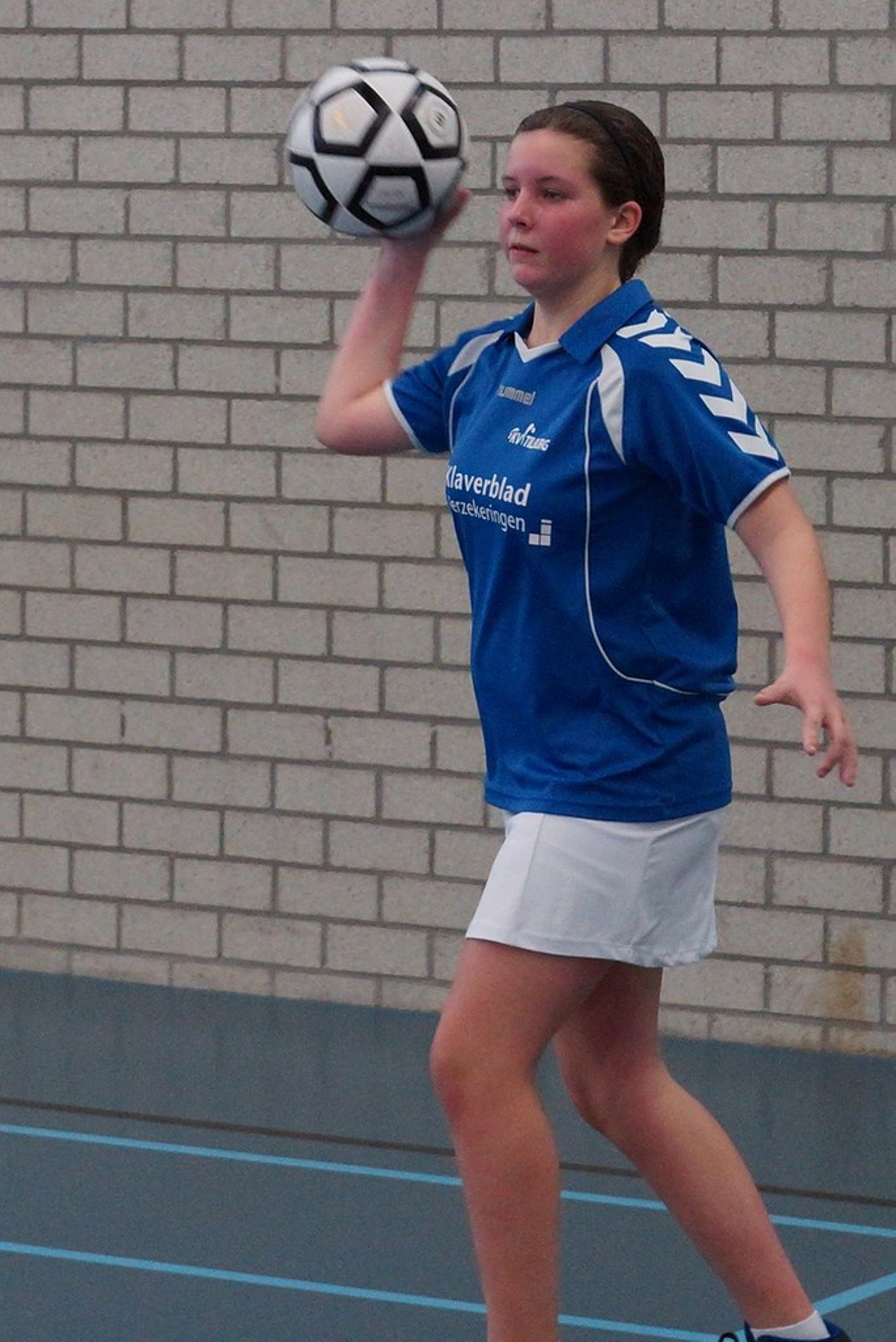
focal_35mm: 60
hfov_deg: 22.7
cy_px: 671
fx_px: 2237
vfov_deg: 33.4
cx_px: 448
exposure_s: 1/250
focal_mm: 40
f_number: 4
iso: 1250
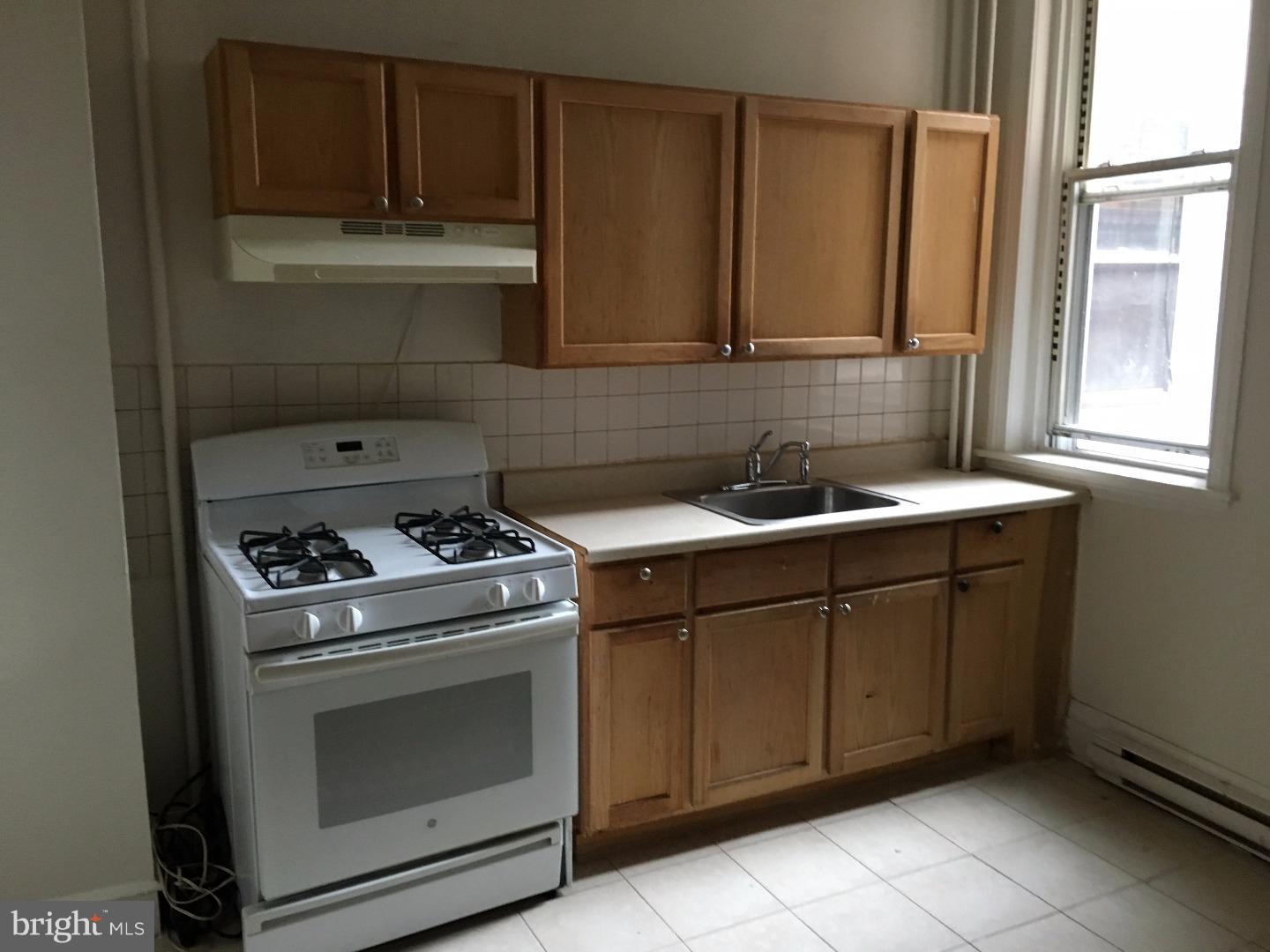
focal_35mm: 29
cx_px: 635
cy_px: 476
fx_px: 1064
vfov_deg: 48.2
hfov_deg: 61.7
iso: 200
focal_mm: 4.15
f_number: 2.2
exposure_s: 1/24
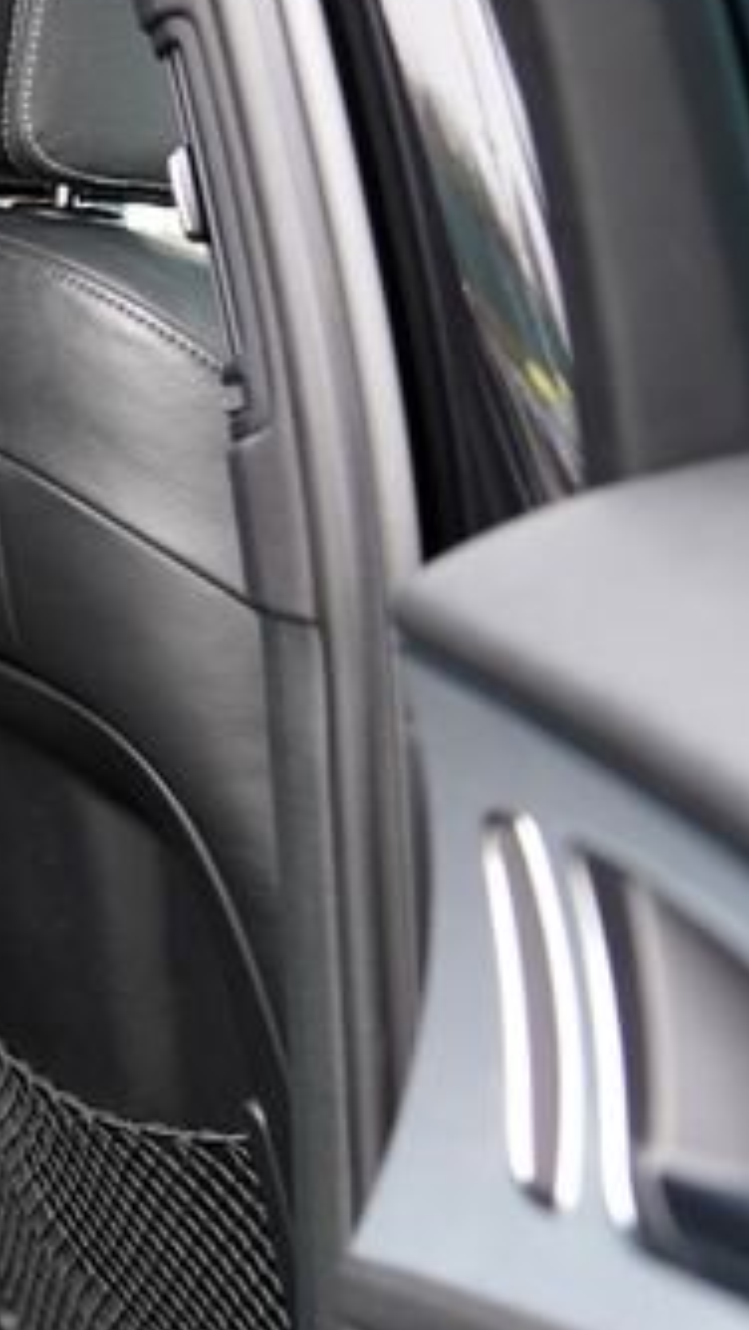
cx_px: -1020
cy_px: 727
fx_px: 2717
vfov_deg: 27.5
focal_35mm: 77
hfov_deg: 12.5
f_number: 2.8
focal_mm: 24
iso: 250
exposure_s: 1/30
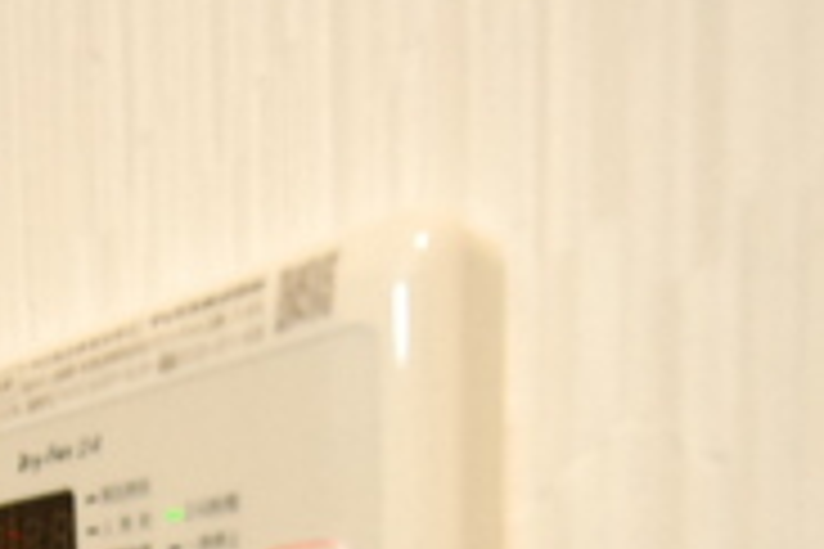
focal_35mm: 42
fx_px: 961
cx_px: 122
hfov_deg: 43.4
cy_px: 788
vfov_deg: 25.4
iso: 1600
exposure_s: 1/50
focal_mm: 8
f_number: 4.5
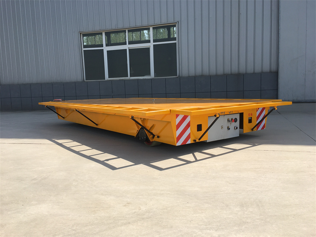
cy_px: 118
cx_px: 158
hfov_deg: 61.7
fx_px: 265
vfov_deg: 48.2
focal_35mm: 29
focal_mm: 4.15
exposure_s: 1/1221
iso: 25
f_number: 2.2
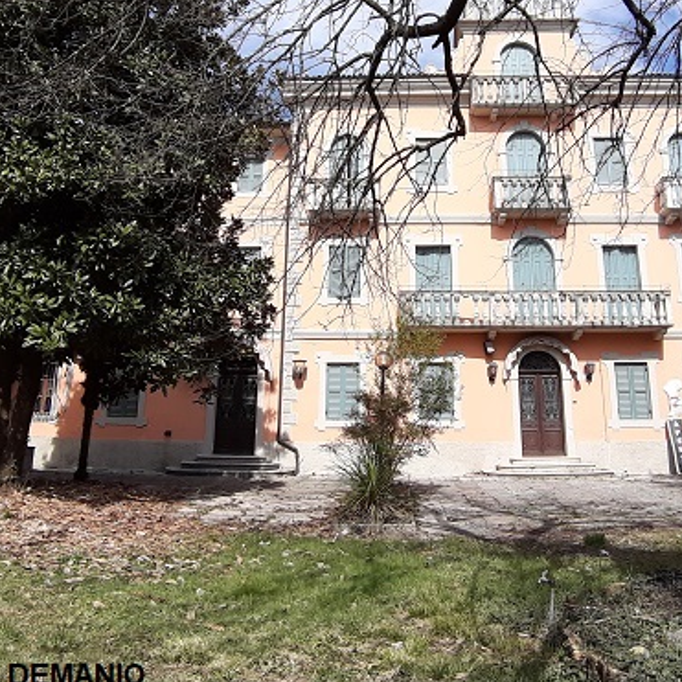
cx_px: 375
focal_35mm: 30
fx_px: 669
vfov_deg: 53.1
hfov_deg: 53.9
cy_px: 234
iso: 40
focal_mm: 1.87
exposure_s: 1/874
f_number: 2.4
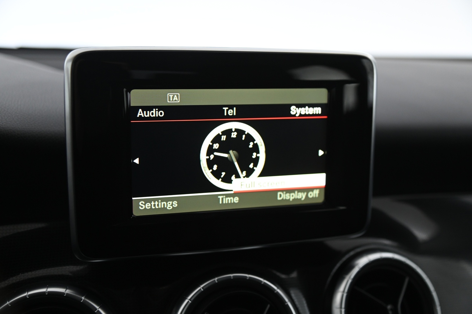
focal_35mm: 48
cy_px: 157
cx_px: 236
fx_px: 629
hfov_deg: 41.1
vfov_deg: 28.0
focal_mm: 48
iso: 2000
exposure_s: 1/40
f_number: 4
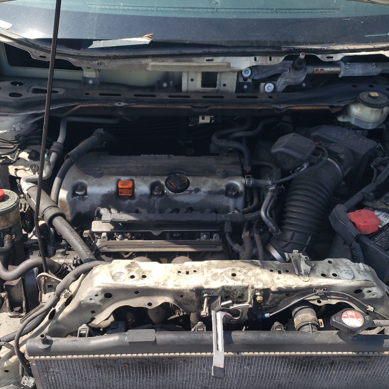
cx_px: 204
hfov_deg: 42.8
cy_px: 198
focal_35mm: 39
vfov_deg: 42.8
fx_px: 496
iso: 50
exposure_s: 1/1667
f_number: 1.5
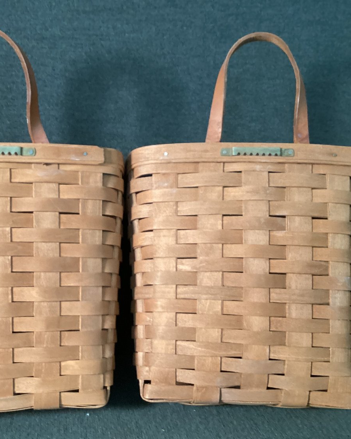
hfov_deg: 36.1
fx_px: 533
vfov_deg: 44.8
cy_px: 222
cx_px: 119
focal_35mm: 41
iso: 320
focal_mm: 3.3
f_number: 2.4
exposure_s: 1/60
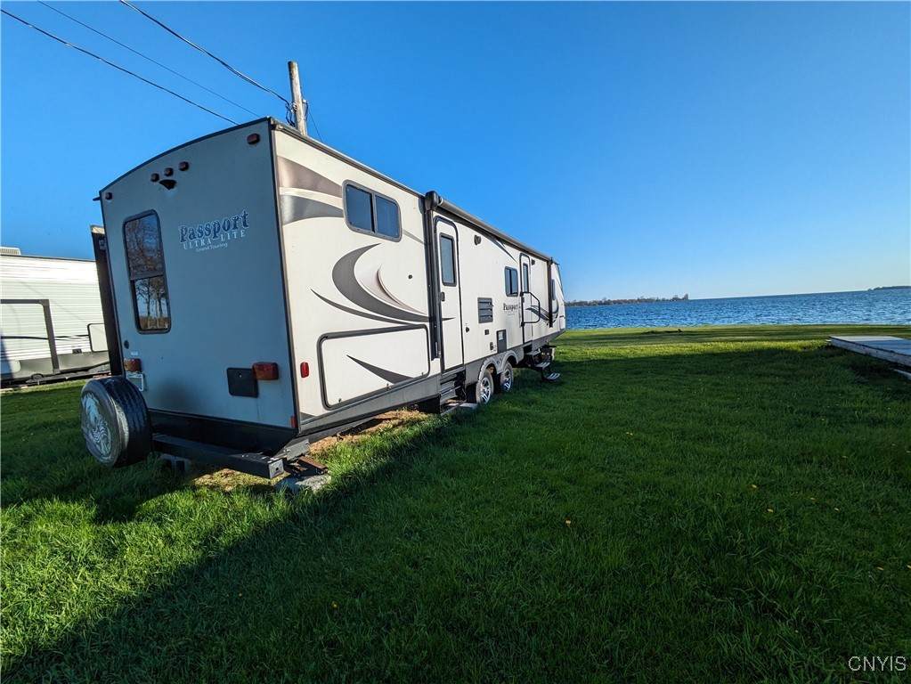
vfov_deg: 85.7
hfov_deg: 102.0
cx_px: 456
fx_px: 369
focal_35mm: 14
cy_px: 342
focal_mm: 1.83
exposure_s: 1/2747
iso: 54
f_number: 2.2
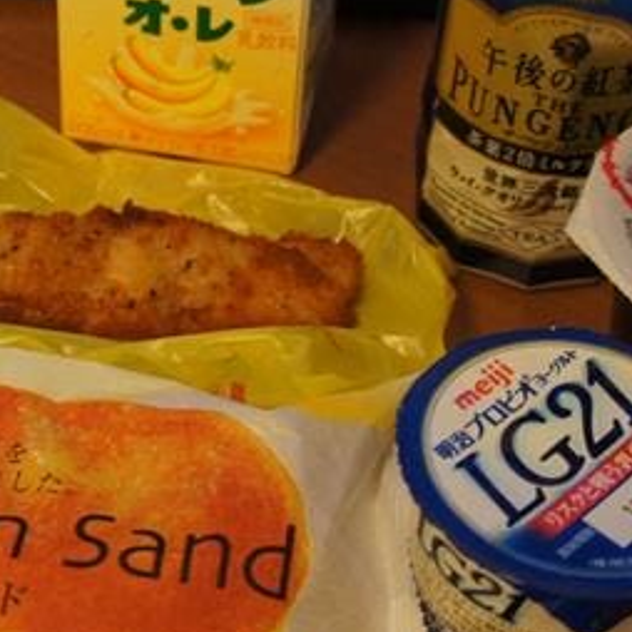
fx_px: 1549
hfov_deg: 22.7
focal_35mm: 75
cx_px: 117
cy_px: 174
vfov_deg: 22.9
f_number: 4
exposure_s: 1/80
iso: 1600
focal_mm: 19
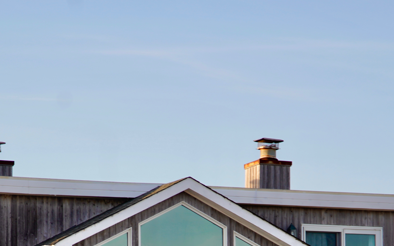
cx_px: 144
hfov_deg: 10.4
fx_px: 2158
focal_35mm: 201
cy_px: 306
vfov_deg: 6.5
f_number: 4.5
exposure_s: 1/100
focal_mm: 82
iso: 100
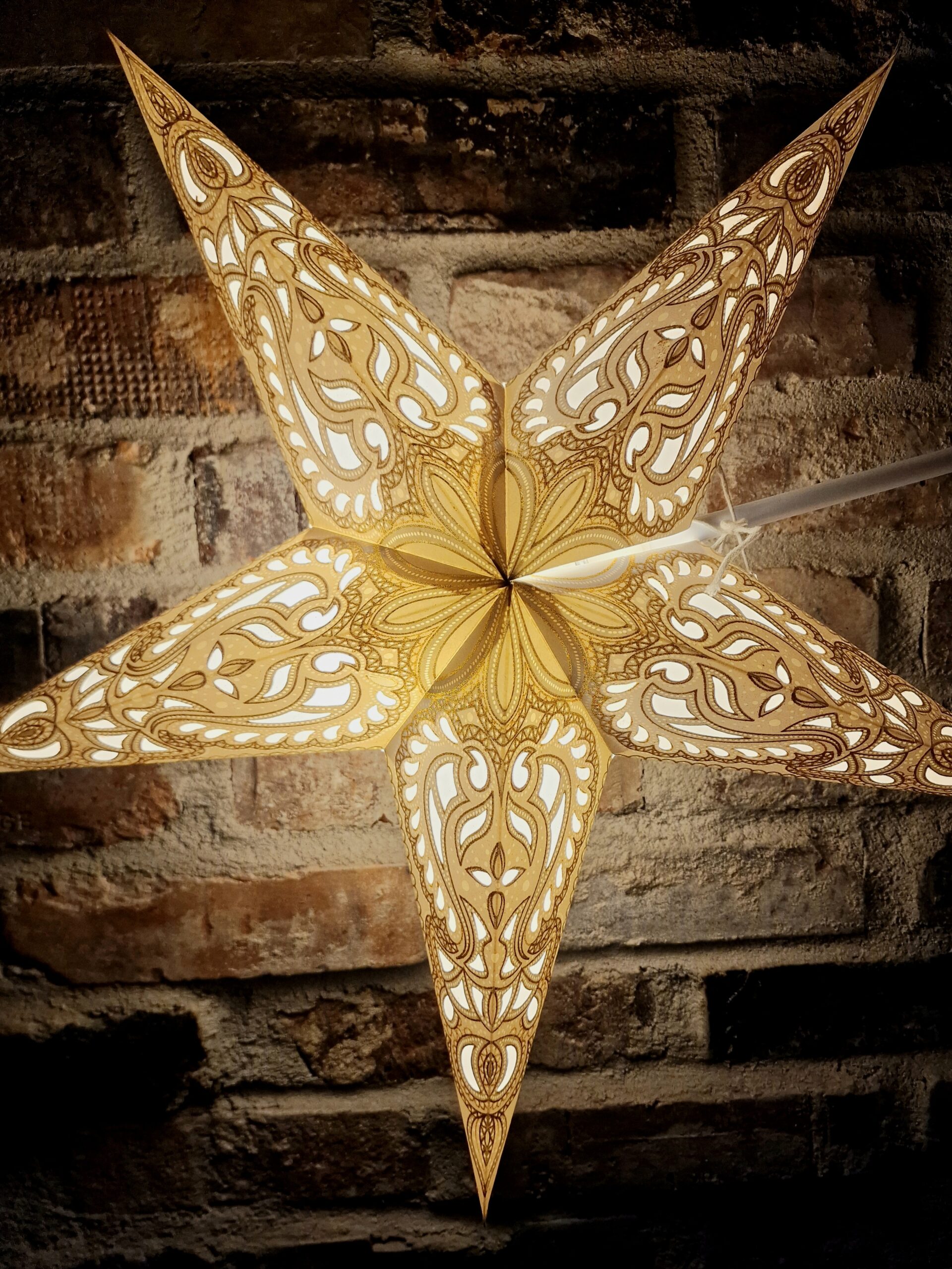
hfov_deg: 58.9
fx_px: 843
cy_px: 634
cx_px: 476
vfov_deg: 73.9
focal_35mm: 23
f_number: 1.8
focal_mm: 6.4
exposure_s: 1/100
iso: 200
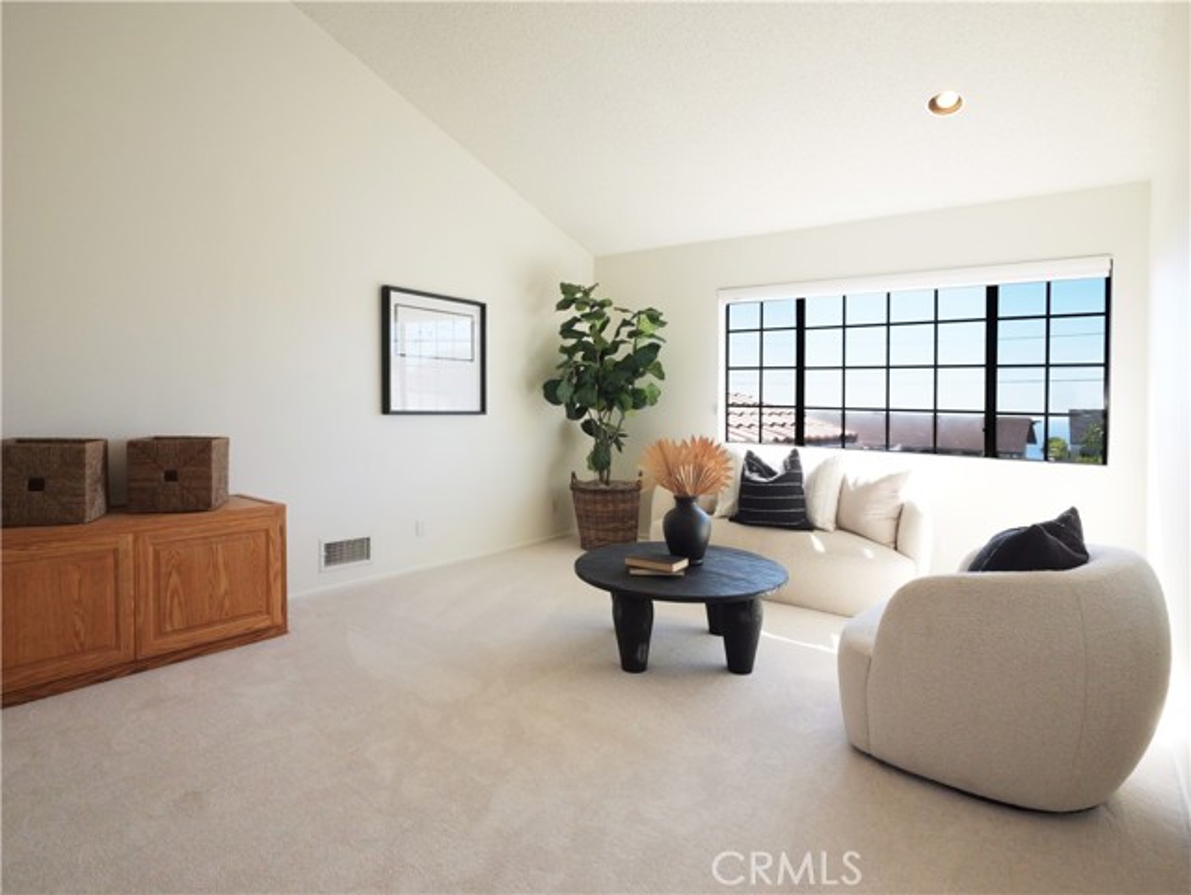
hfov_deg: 87.7
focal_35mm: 18
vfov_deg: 71.7
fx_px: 620
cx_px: 596
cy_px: 448
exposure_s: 1/200
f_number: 10
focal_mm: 9
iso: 2000
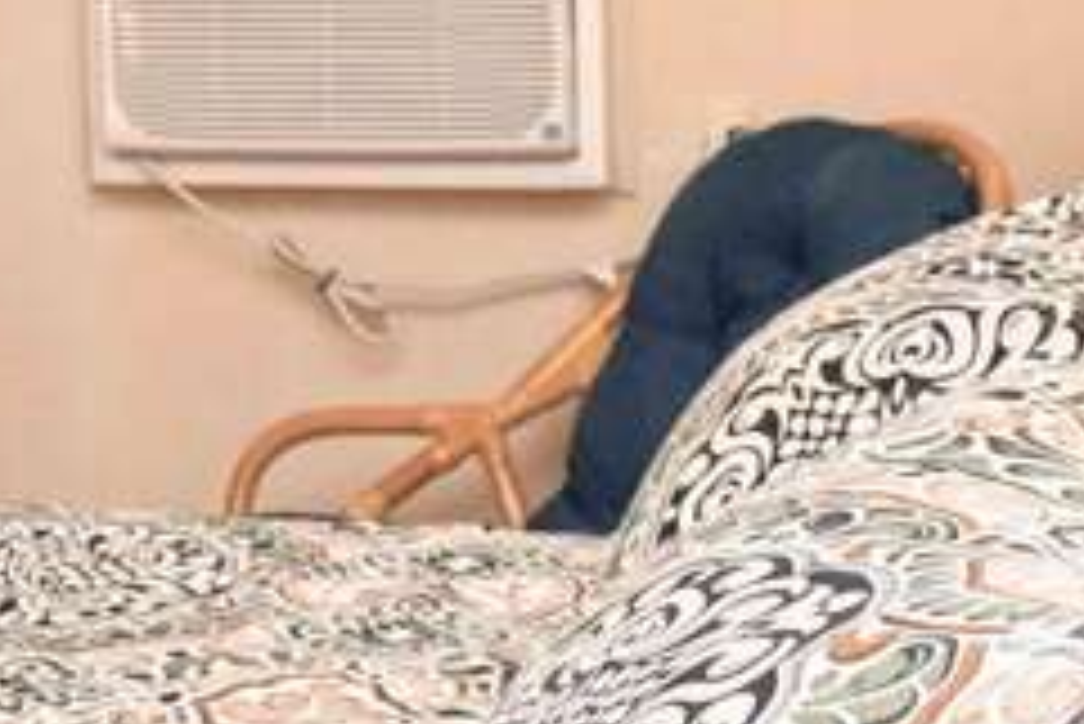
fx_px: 2591
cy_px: -88
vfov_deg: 15.5
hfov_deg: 22.5
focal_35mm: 86
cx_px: -49
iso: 7200
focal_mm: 18
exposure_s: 1/30
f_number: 6.3
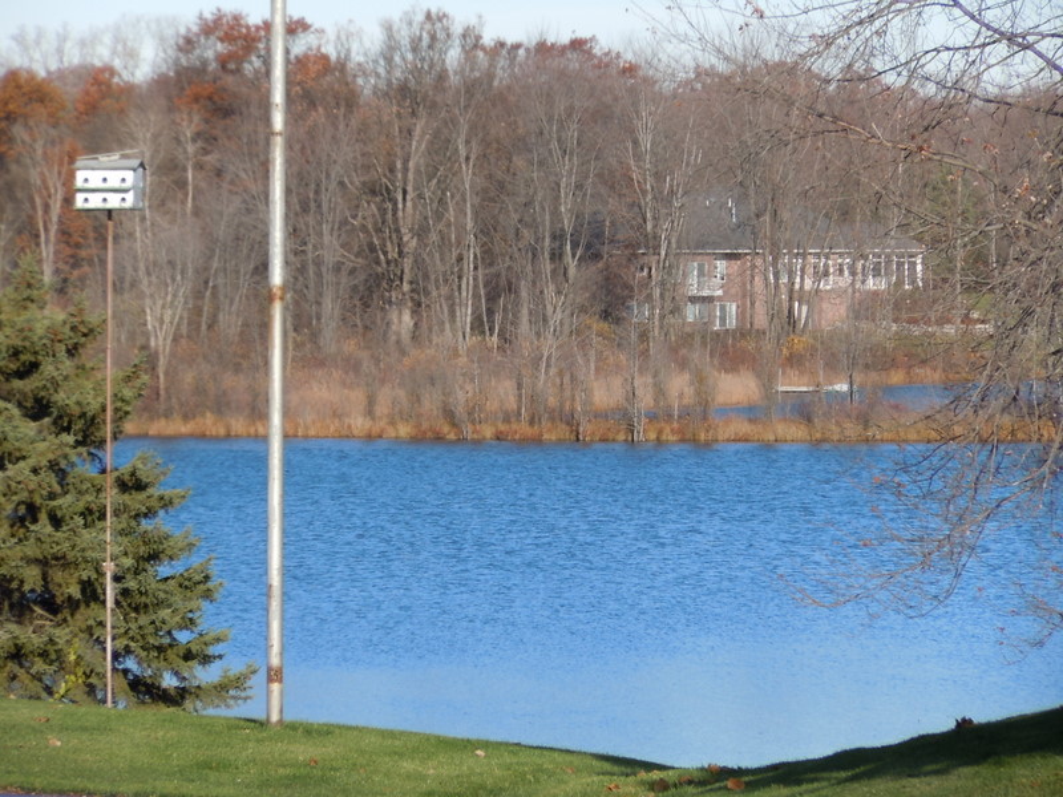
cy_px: 398
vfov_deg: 7.6
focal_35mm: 196
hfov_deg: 10.1
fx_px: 6019
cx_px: 532
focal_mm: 35
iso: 100
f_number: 5.6
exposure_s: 1/250
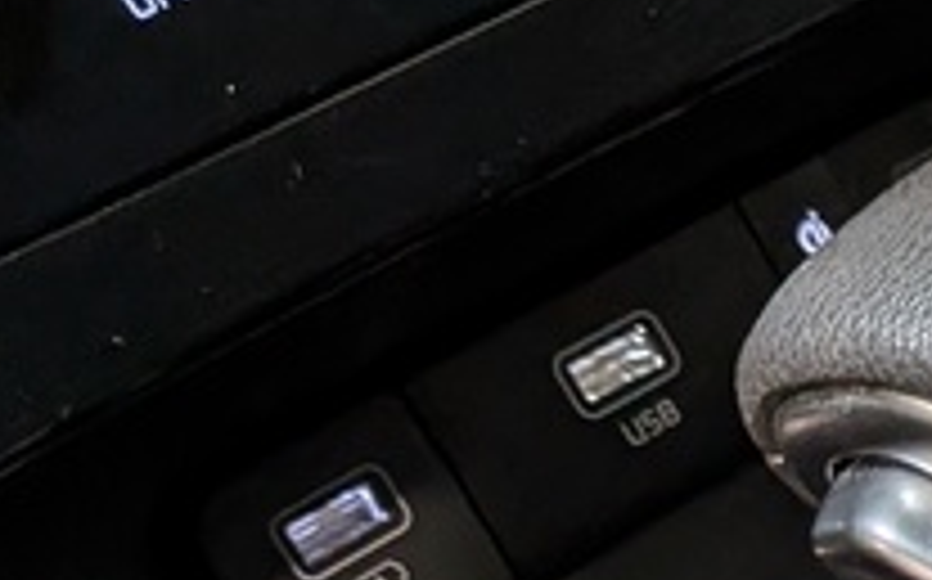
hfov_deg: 13.8
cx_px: 1918
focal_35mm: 126
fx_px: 3198
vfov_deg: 9.6
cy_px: 1223
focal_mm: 4.53
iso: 38
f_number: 1.7
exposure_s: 1/100
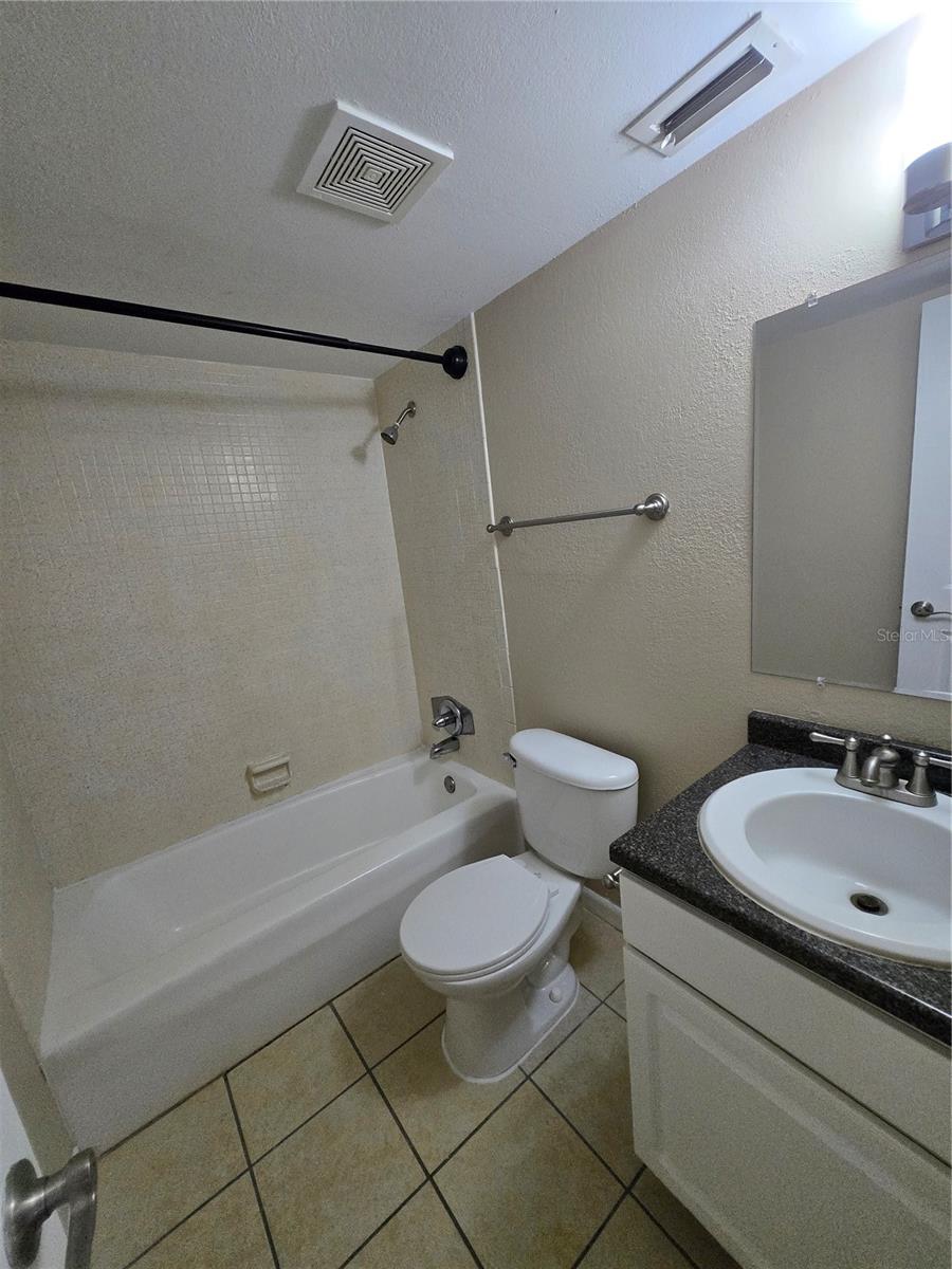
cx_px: 476
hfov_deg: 89.9
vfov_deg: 106.2
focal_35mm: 13
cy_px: 634
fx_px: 477
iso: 400
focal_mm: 1.7
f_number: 2.2
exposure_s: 1/60
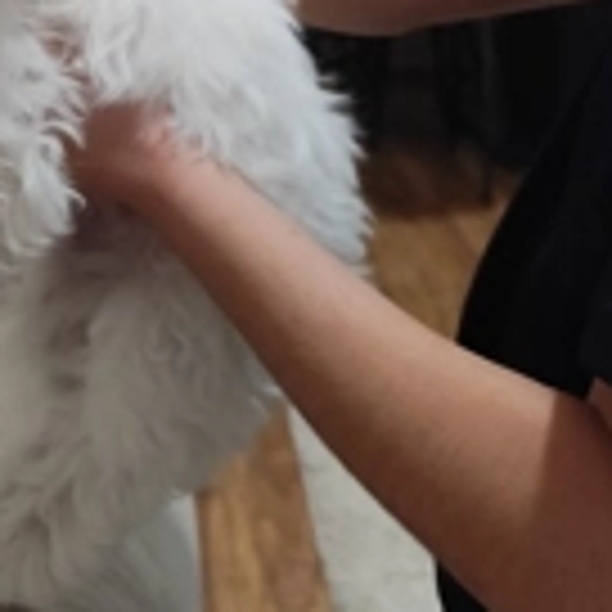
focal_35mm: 60
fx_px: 1200
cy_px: -54
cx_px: -18
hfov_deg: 26.8
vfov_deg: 26.5
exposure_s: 1/50
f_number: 1.65
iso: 800
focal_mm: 6.19
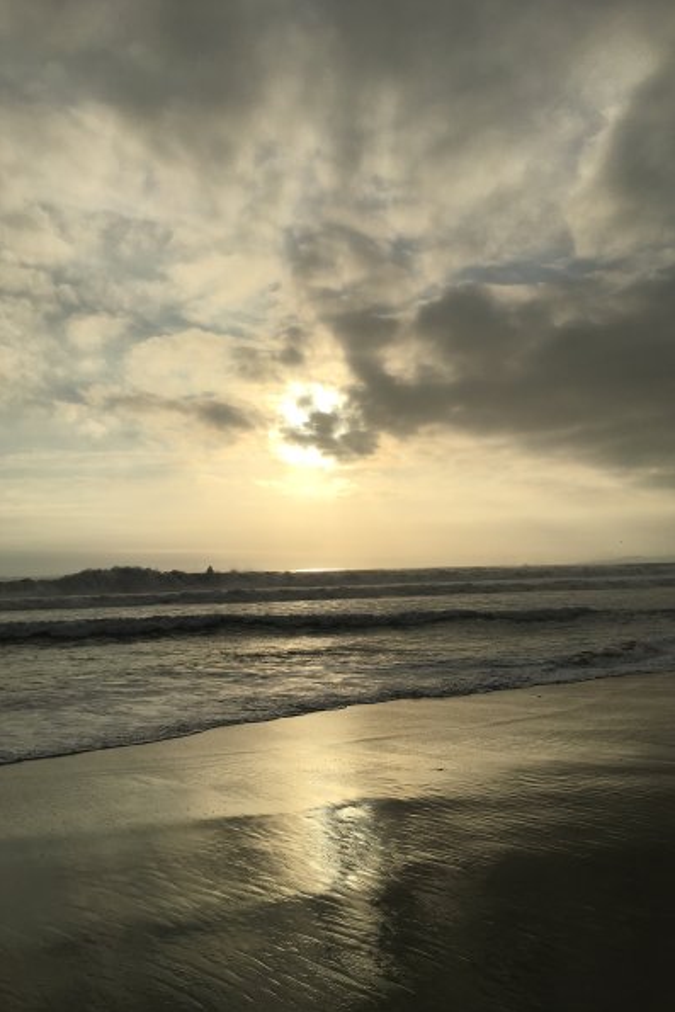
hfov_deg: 42.3
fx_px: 871
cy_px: 517
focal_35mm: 31
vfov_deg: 60.3
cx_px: 332
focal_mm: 4.15
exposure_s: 1/9615
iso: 25
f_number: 2.2
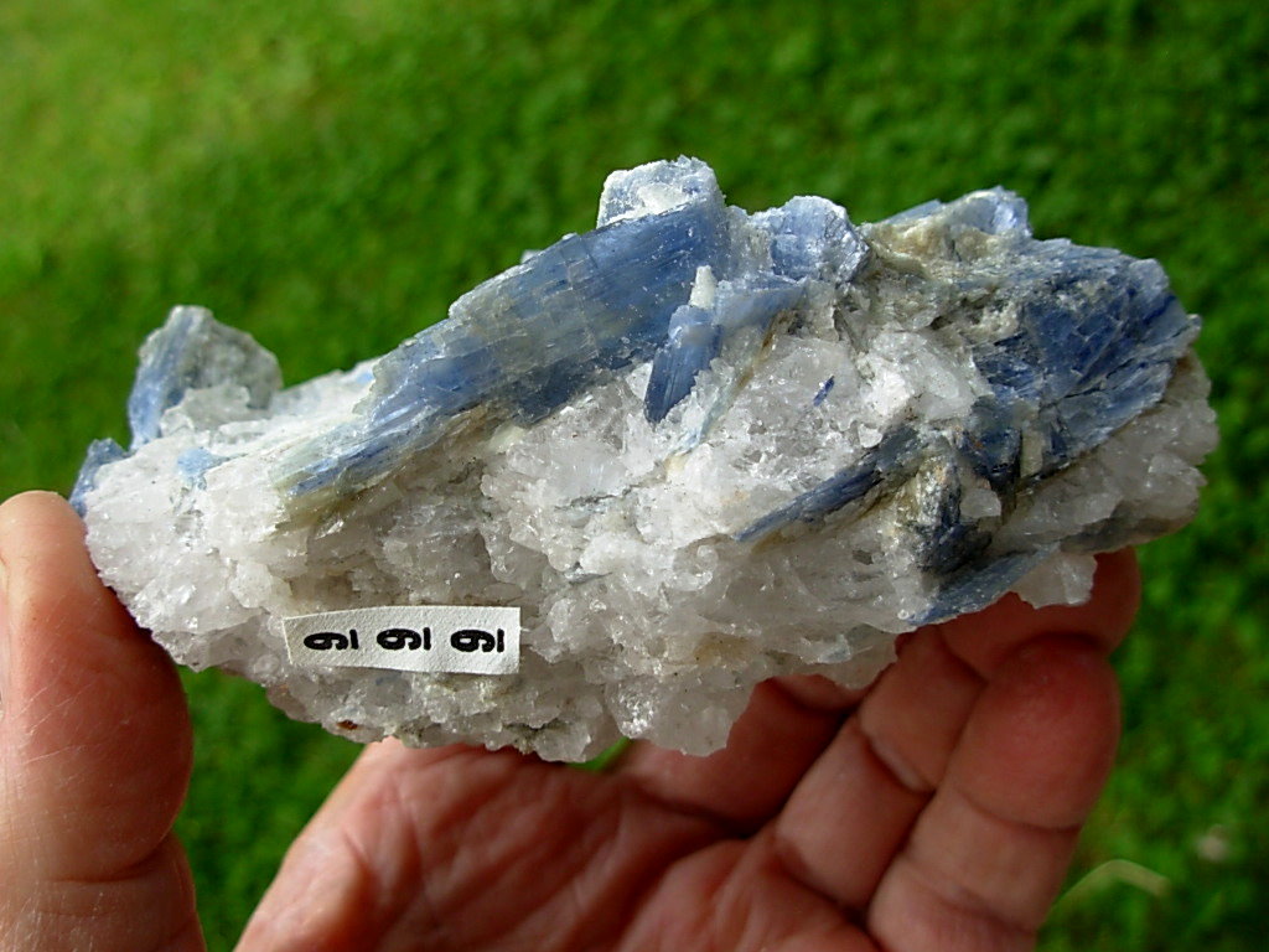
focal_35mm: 38
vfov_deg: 37.7
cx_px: 634
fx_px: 1393
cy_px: 476
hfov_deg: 49.0
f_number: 2.9
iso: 50
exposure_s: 1/342
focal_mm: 6.3
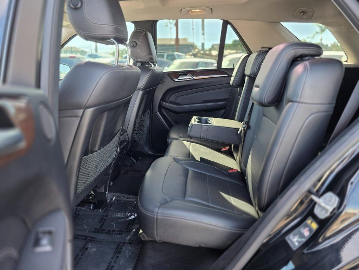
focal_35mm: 23
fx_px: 239
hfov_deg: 73.9
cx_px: 180
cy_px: 135
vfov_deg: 58.9
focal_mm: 6.3
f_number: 1.7
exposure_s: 1/180
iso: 125
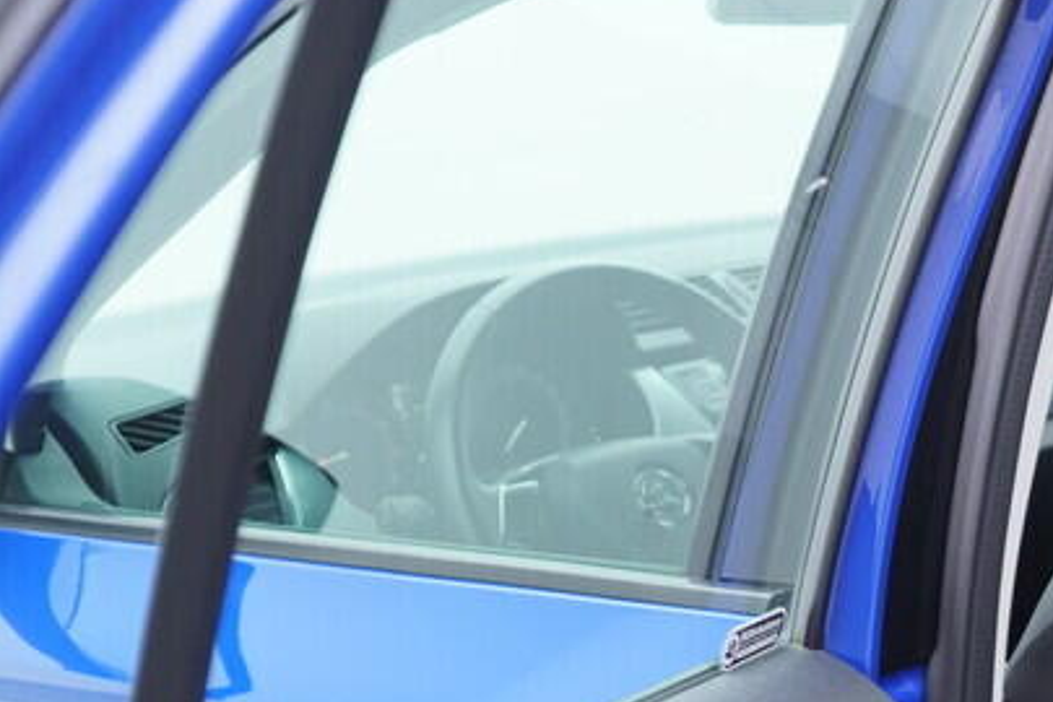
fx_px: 2662
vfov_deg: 14.6
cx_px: 1329
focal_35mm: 91
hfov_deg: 20.6
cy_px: 789
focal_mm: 24
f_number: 2.8
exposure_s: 1/40
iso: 250
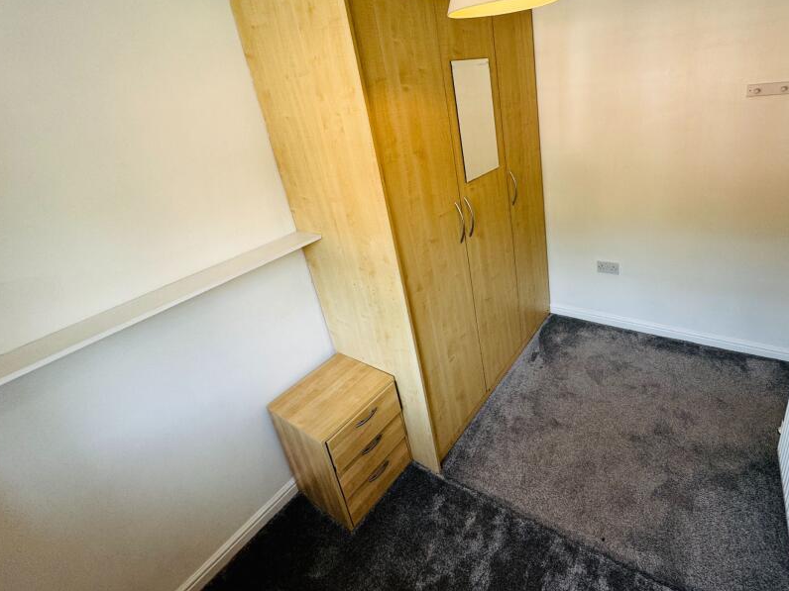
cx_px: 480
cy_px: 228
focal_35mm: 18
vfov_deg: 70.6
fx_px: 410
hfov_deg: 86.5
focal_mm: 2.22
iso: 100
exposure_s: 1/99
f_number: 2.2
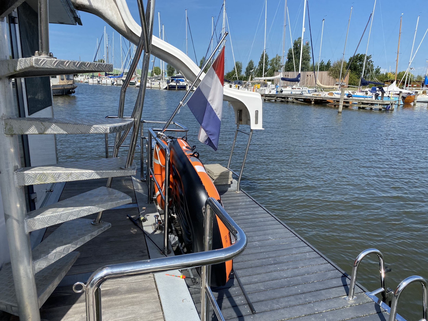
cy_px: 160
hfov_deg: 67.3
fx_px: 321
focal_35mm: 26
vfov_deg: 53.1
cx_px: 214
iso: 32
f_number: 1.8
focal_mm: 4.25
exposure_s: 1/2890
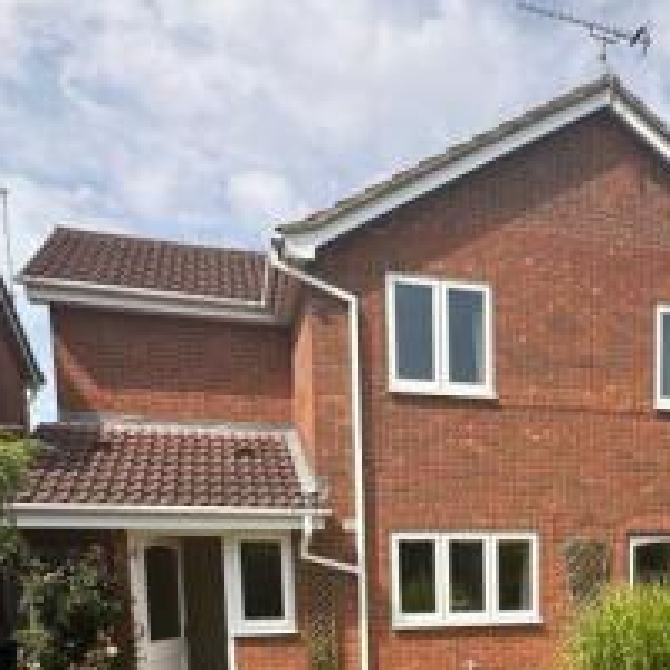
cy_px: 672
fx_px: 788
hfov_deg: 44.4
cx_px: 511
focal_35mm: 36
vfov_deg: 40.3
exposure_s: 1/1642
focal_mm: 2.22
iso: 50
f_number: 2.2
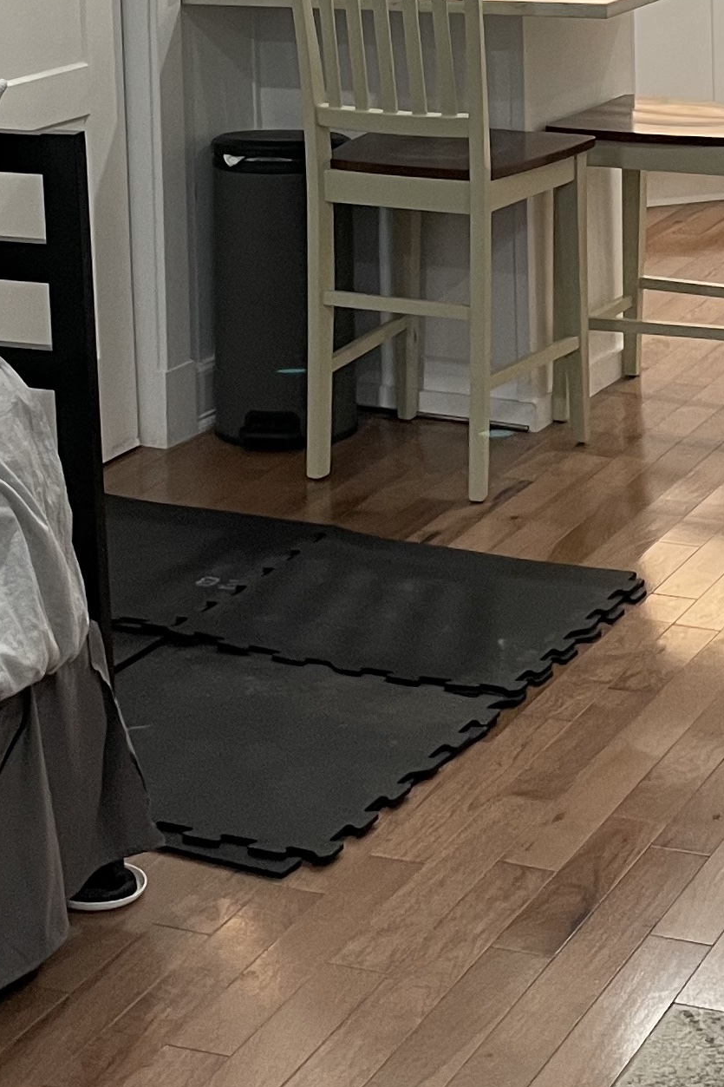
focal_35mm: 87
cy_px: -157
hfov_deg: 15.7
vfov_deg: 21.9
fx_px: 2625
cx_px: 462
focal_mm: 4.2
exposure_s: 1/60
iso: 125
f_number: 1.6
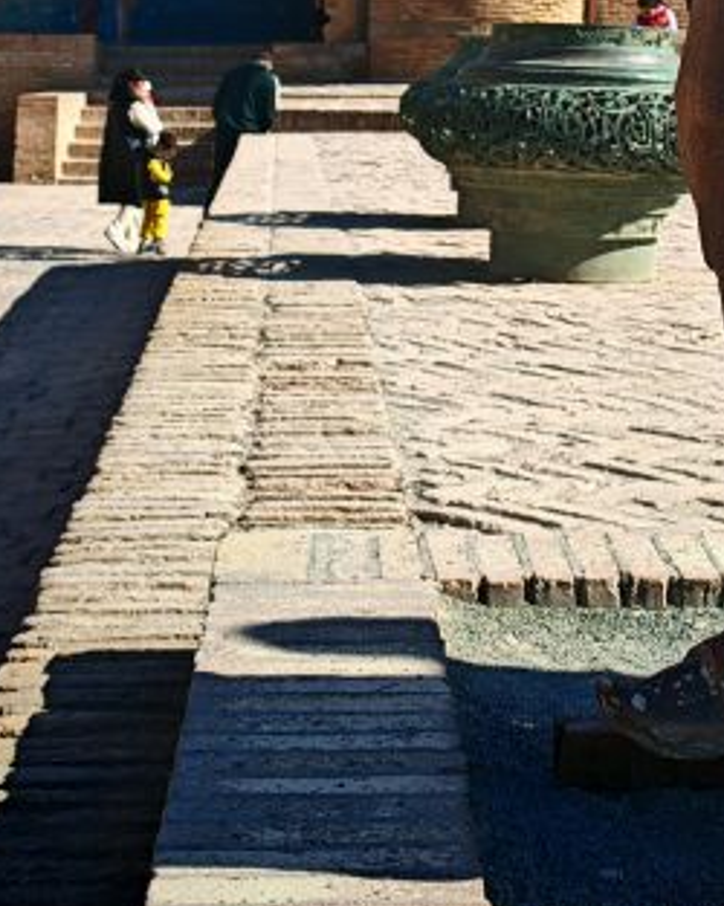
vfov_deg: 20.5
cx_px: 628
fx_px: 2279
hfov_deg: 17.8
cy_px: -274
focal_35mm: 85
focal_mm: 6.83
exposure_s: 1/1200
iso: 50
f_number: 2
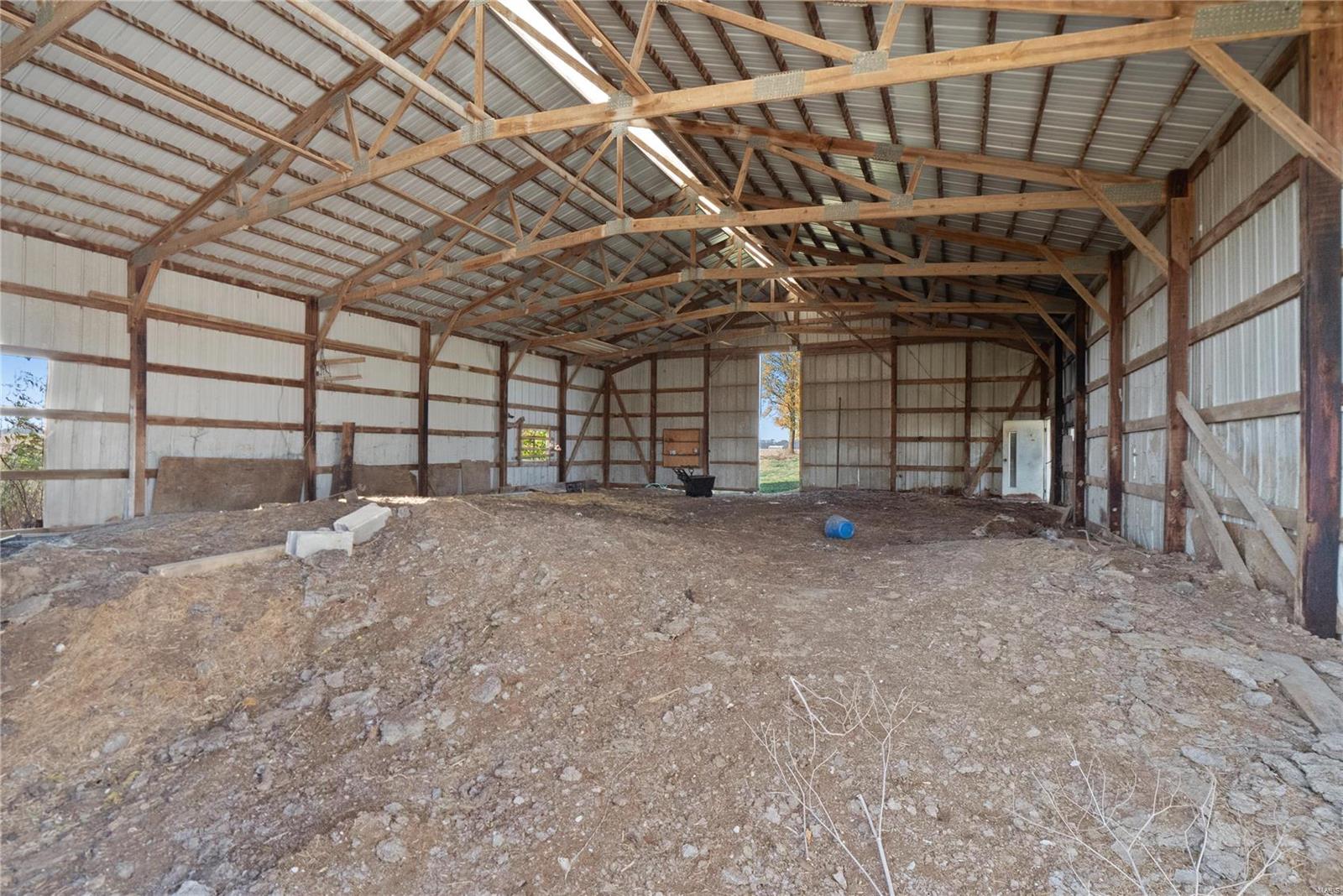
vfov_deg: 73.8
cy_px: 448
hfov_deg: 96.7
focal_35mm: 16
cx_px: 672
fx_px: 597
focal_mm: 8
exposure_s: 1/6
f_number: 8
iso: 400
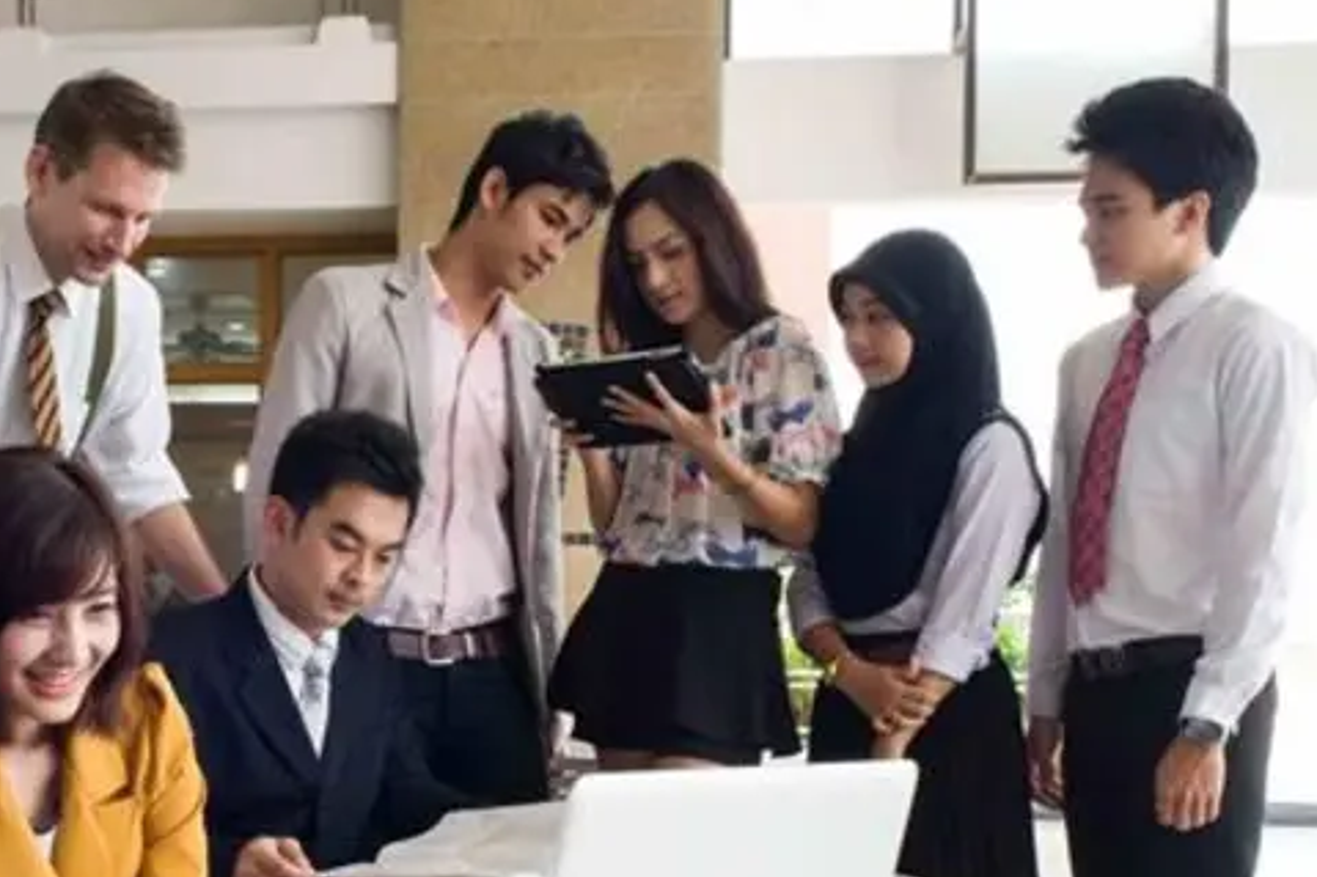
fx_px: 2084
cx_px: 324
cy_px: 638
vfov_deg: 23.6
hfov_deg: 34.3
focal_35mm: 57
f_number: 16
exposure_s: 1/60
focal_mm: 35
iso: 1600
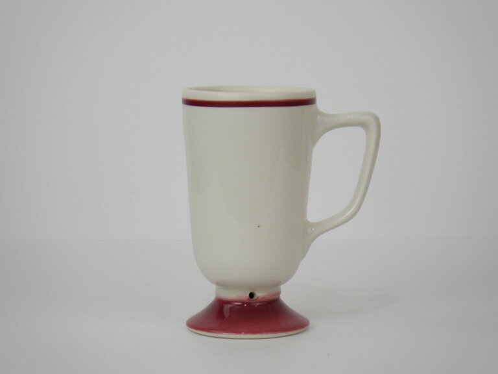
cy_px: 187
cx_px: 249
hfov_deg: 17.1
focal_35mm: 115
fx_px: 1654
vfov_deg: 12.9
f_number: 5.2
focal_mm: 20.6
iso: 125
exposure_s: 1/80
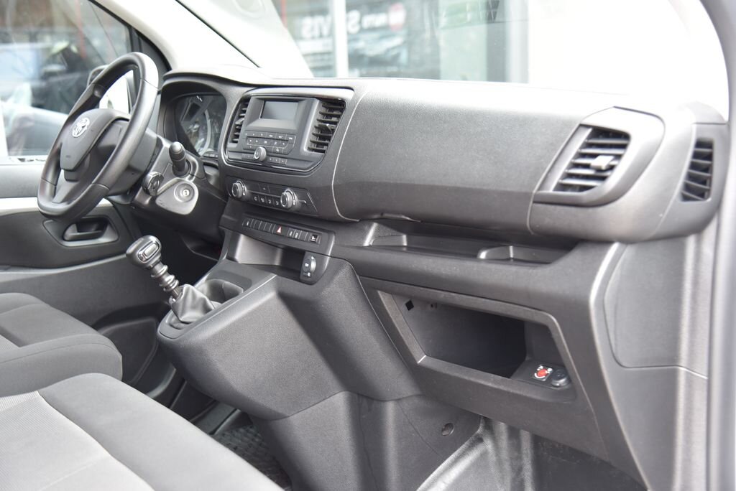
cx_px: 368
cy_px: 246
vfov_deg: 28.1
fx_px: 982
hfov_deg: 41.1
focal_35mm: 48
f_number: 4
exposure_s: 1/20
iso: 500
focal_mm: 48
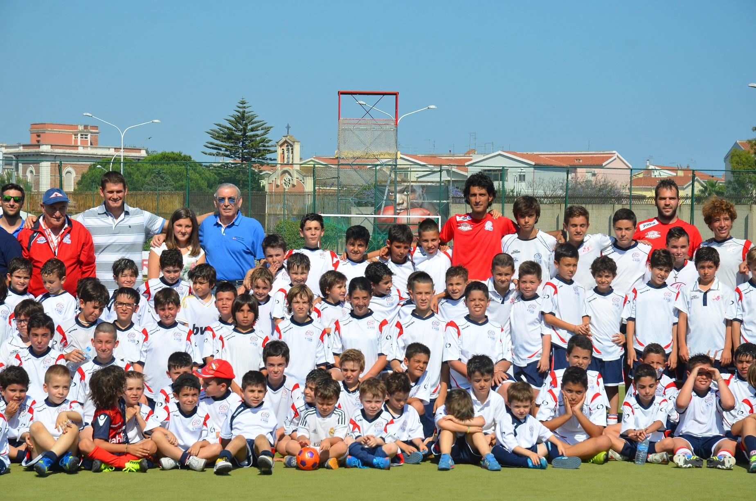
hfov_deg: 19.5
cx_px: 378
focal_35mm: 105
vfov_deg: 13.0
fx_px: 2200
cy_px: 250
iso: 200
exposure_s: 1/800
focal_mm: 70
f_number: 7.1
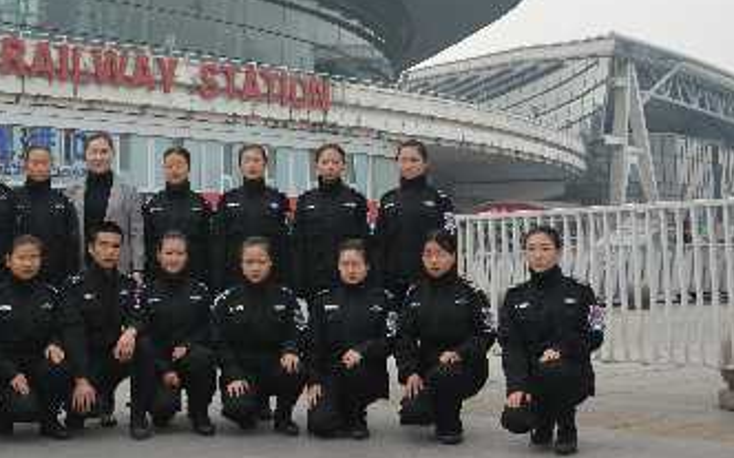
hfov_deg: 37.0
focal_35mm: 53
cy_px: 67
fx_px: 1059
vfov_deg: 23.9
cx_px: 155
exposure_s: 1/125
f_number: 5.6
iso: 100
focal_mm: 18
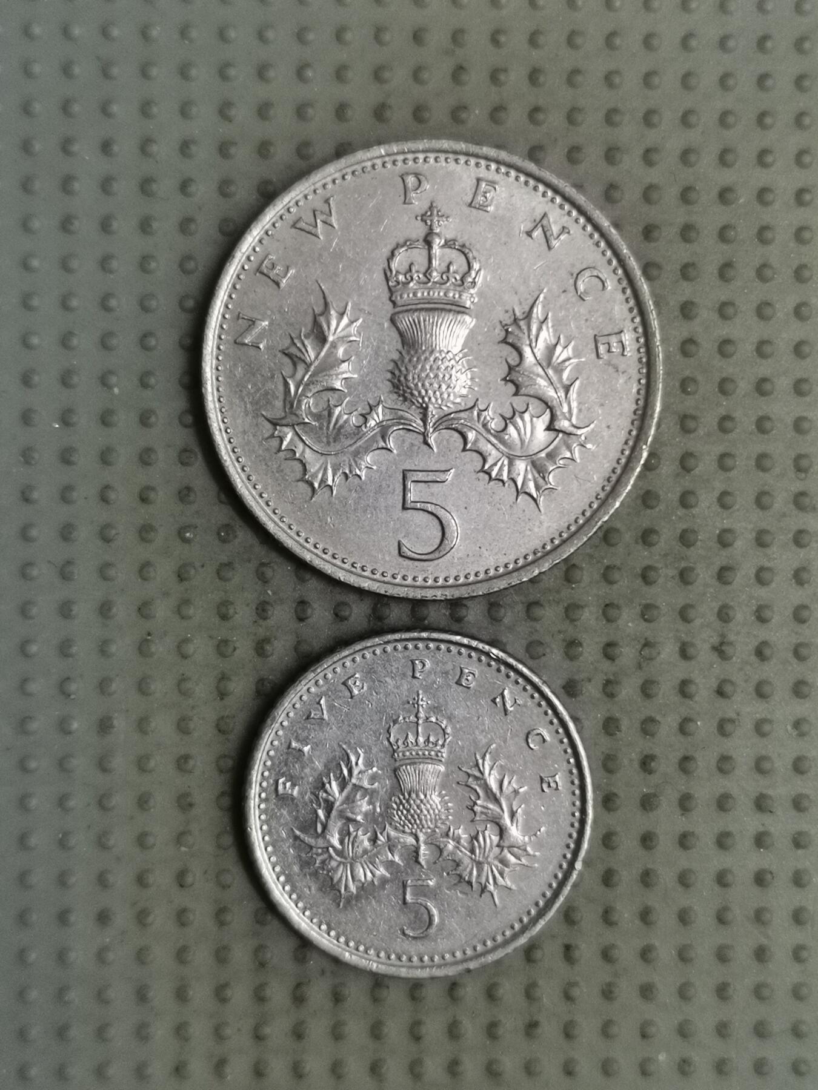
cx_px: 409
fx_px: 1638
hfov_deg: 28.0
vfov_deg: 36.8
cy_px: 545
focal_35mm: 52
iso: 250
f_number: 1.8
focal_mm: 4.75
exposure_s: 1/30
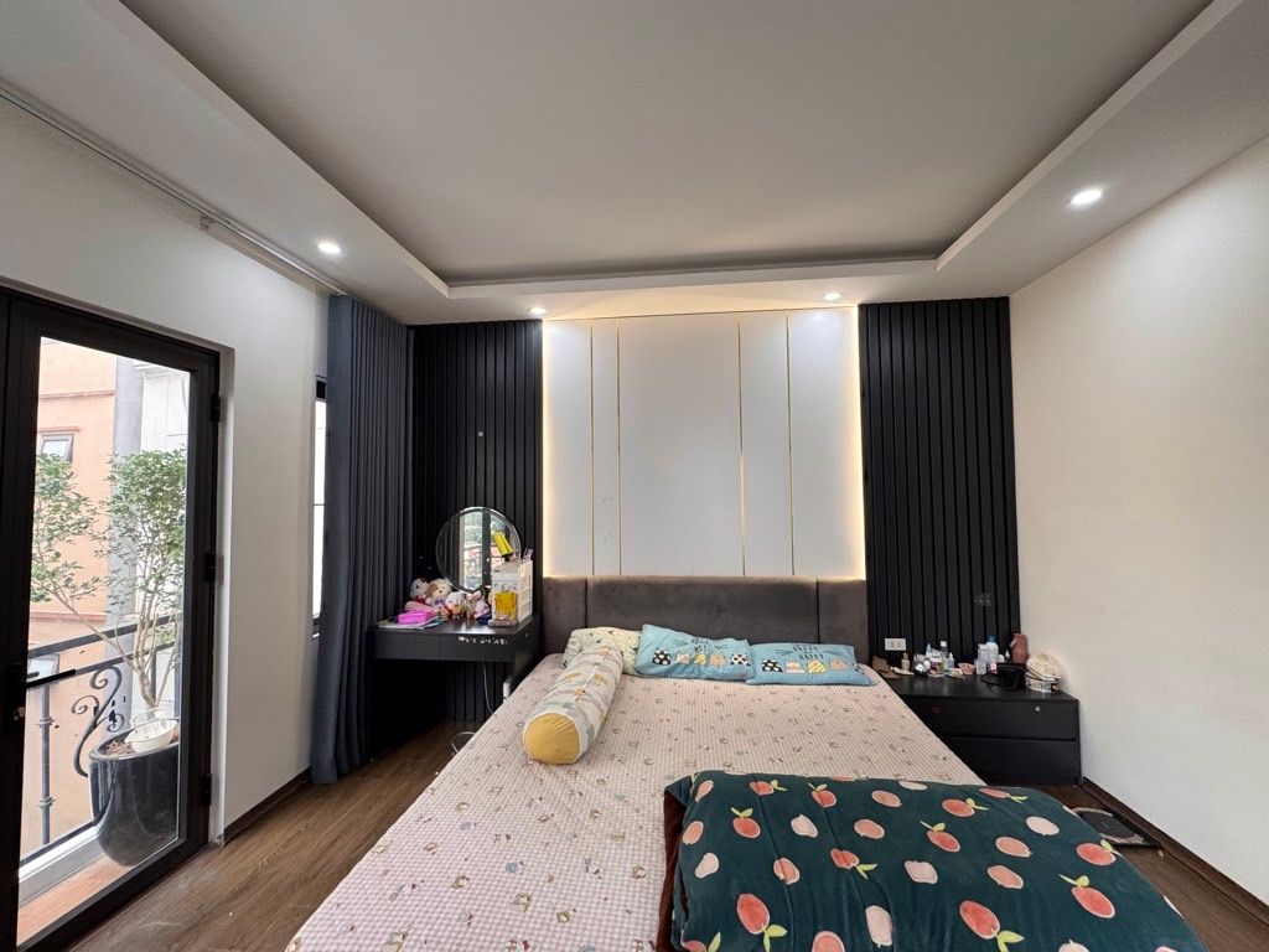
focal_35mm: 14
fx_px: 513
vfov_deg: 85.7
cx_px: 634
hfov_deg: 102.1
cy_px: 476
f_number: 2.2
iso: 160
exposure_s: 1/99
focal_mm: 2.22
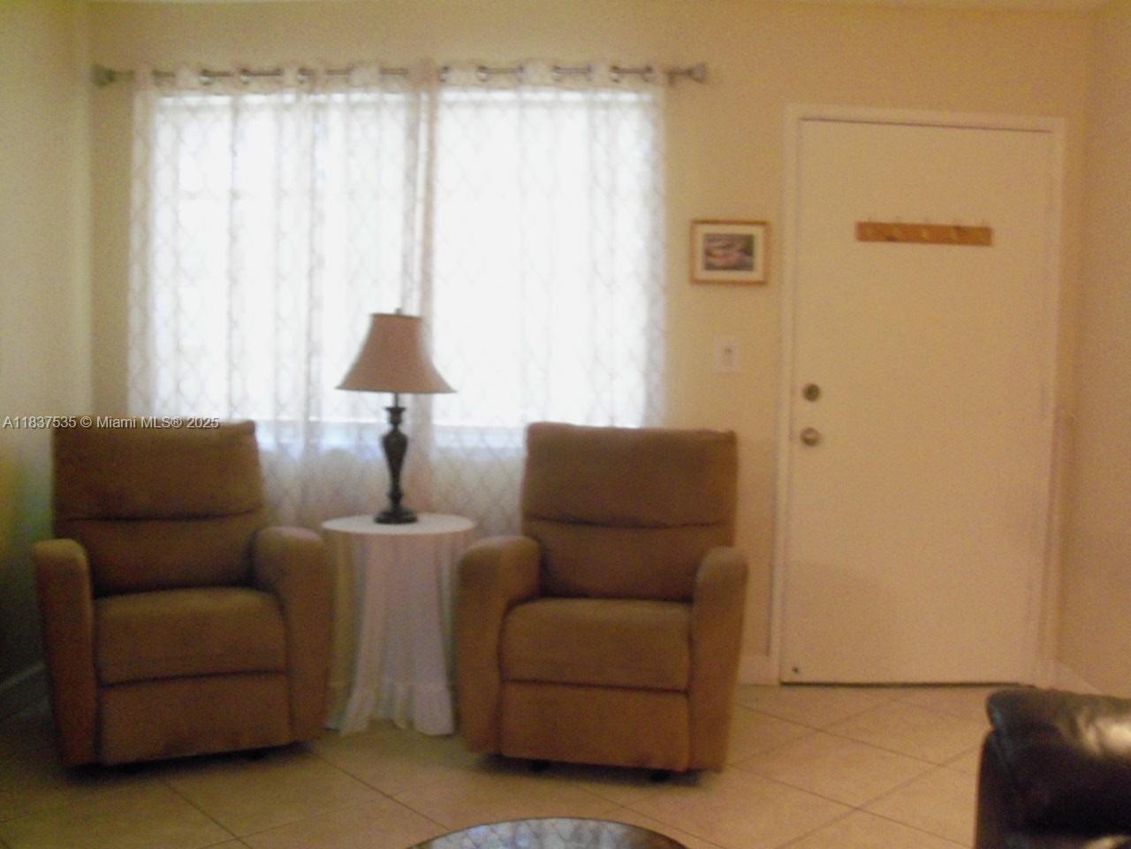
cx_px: 566
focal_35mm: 35
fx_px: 1144
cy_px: 424
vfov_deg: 40.7
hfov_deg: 52.6
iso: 400
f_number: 3
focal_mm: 6.3
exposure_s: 1/20
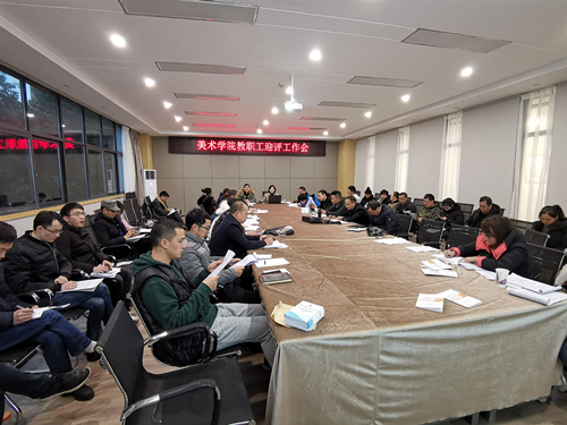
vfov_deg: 74.7
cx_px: 284
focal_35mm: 17
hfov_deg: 91.0
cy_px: 212
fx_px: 278
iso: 640
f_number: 2.2
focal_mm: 3.95
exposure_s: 1/25
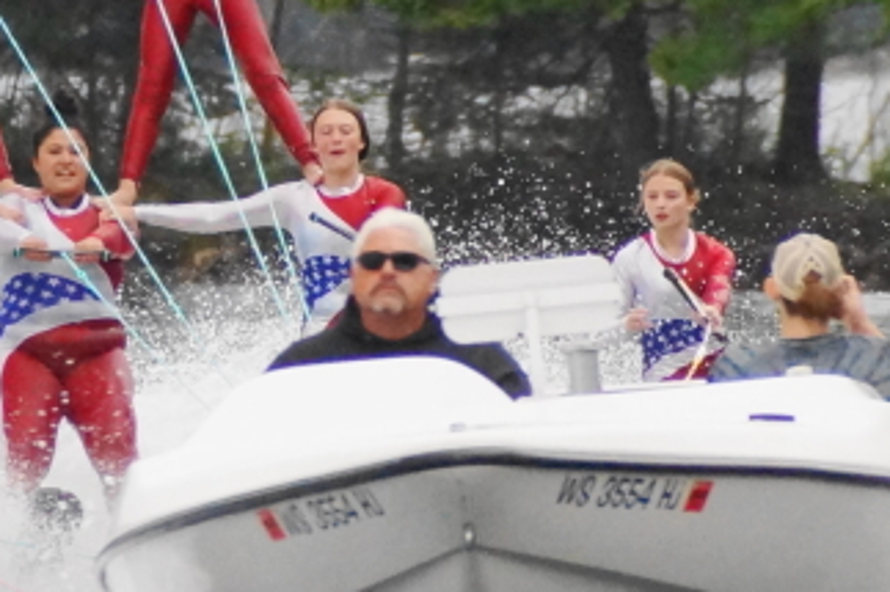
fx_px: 28662
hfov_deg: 1.8
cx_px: -22
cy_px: 105
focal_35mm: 1160
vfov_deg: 1.2
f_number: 6.3
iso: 1600
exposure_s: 1/320
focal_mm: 250
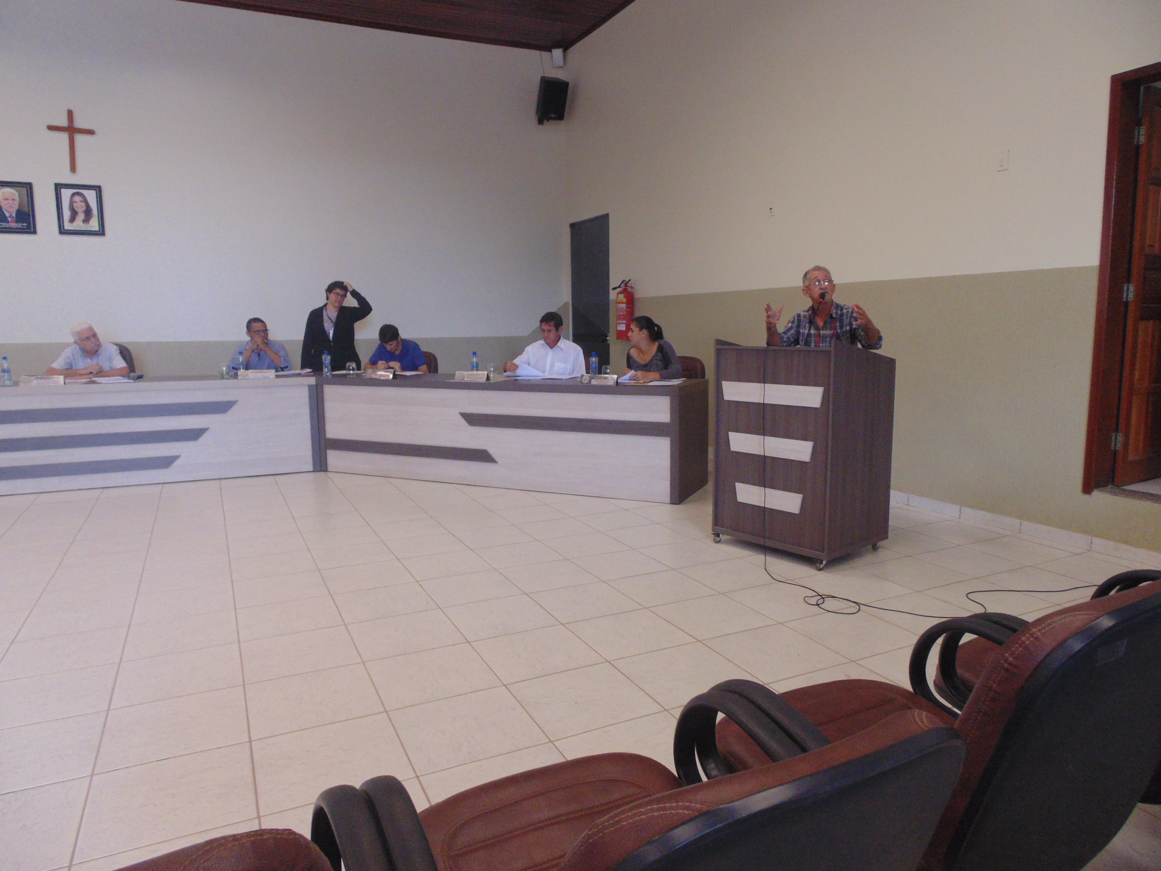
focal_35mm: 22
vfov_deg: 61.1
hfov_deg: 76.4
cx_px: 580
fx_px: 738
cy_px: 436
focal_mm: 4
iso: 250
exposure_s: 1/50
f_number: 3.1
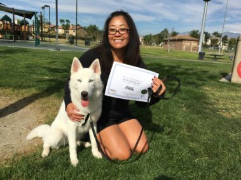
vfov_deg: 48.2
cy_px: 90
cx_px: 120
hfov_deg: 61.7
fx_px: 202
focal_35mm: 29
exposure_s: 1/2653
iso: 25
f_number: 2.2
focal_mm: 4.15
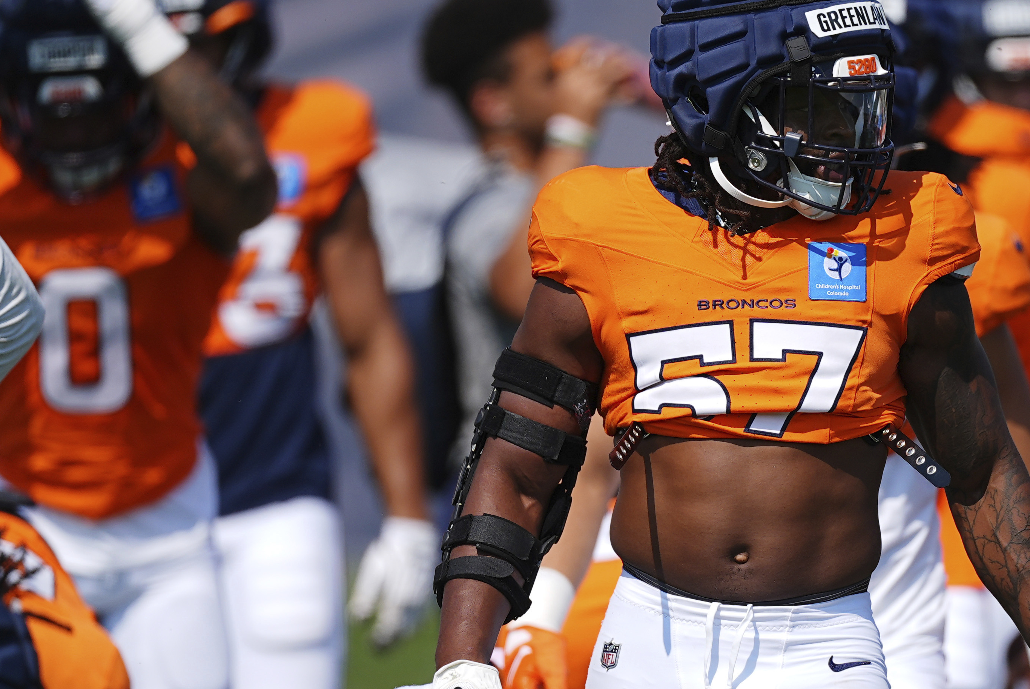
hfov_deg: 1.6
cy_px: 357
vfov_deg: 1.1
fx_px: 37139
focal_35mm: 1297
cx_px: 737
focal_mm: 600
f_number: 4
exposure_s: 1/3200
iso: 200
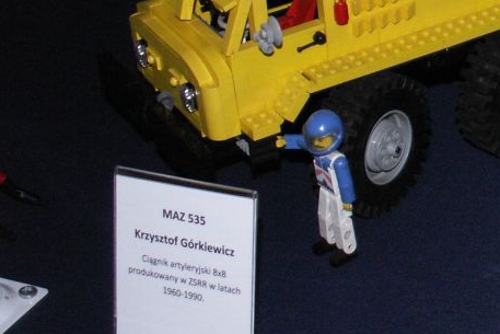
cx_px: 662
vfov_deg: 13.4
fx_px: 1417
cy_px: 96
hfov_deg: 18.5
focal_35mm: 102
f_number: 2.8
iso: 160
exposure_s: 1/60
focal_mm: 5.86
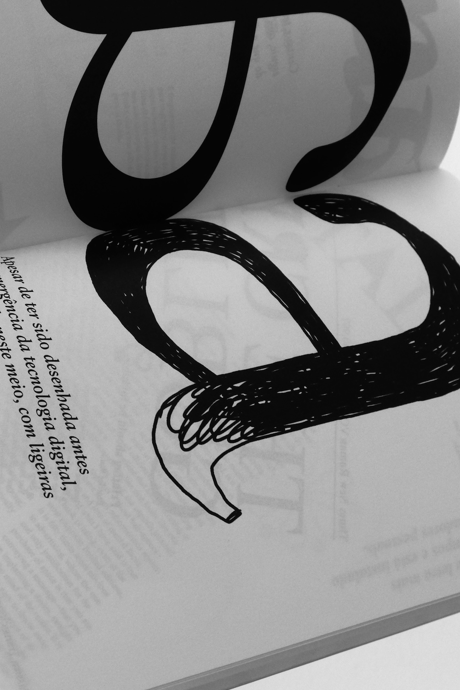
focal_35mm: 70
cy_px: 279
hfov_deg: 19.4
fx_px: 1342
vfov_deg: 28.8
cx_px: 193
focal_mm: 23.3
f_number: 6.4
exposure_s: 1/180
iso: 2000
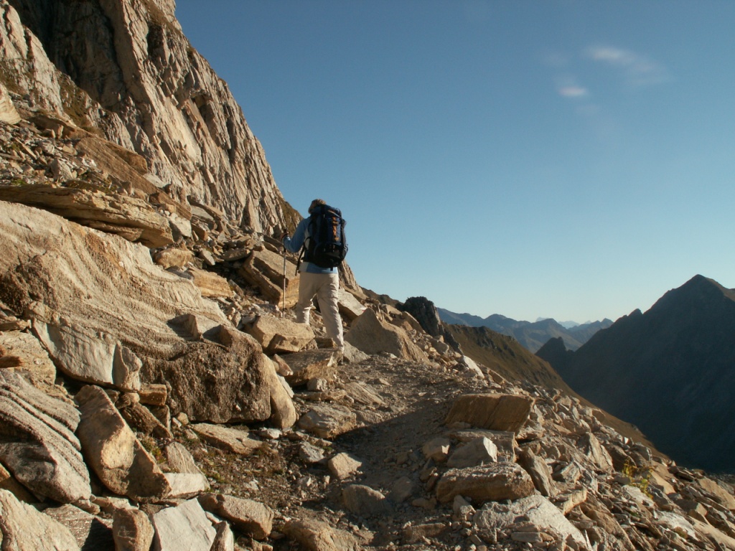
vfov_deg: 40.7
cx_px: 368
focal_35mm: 35
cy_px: 276
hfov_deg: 52.6
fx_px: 743
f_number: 7.1
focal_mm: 5.86
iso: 50
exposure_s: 1/200
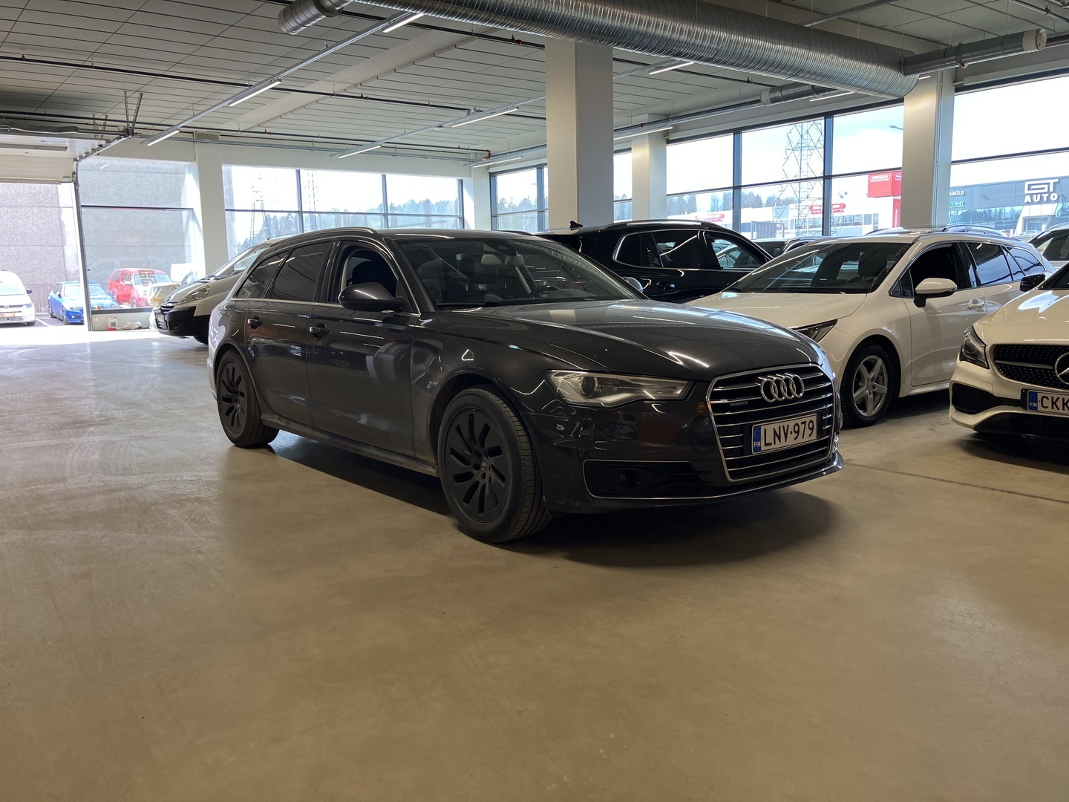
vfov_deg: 49.7
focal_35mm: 28
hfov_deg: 63.4
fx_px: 865
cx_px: 534
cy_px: 401
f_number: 1.8
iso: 50
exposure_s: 1/112
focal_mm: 3.99
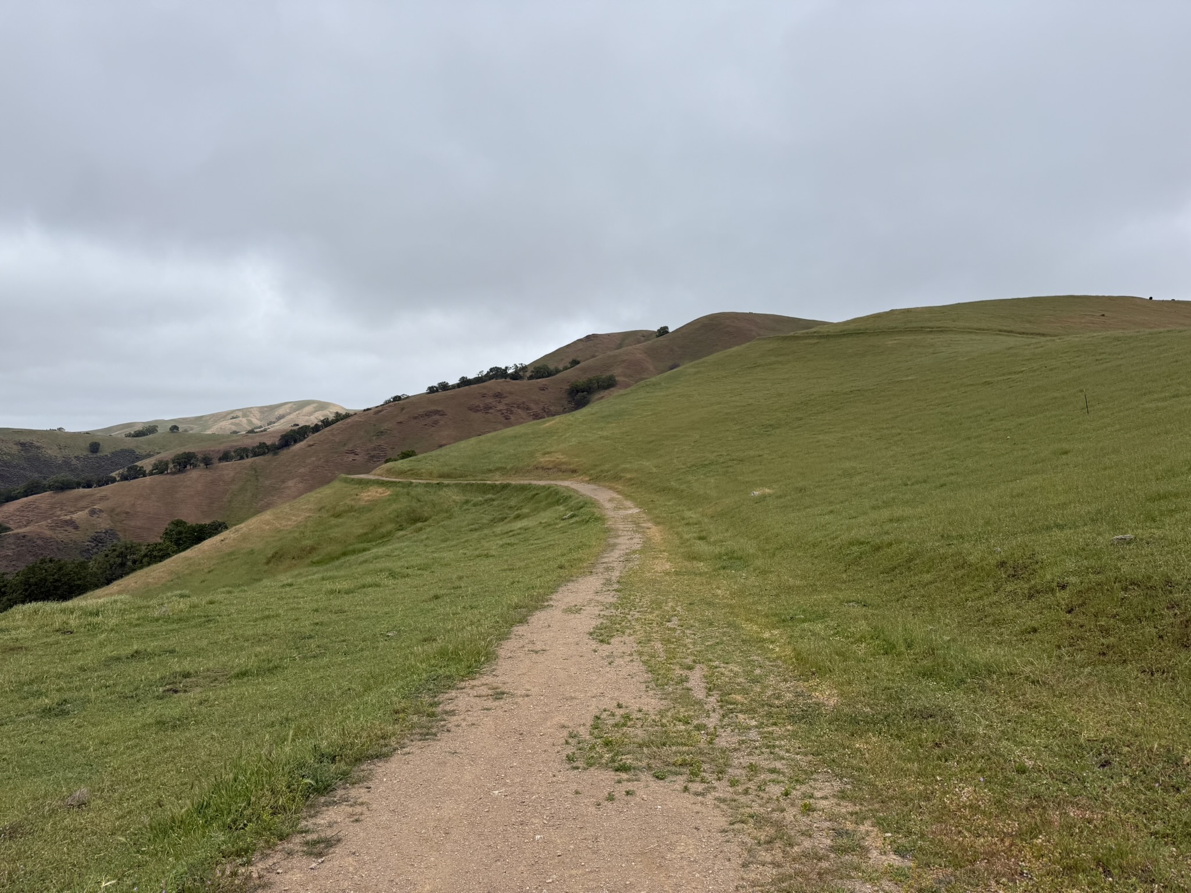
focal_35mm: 24
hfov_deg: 71.6
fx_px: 826
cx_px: 596
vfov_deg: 56.8
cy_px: 446
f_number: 1.78
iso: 80
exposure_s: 1/4405
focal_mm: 6.76
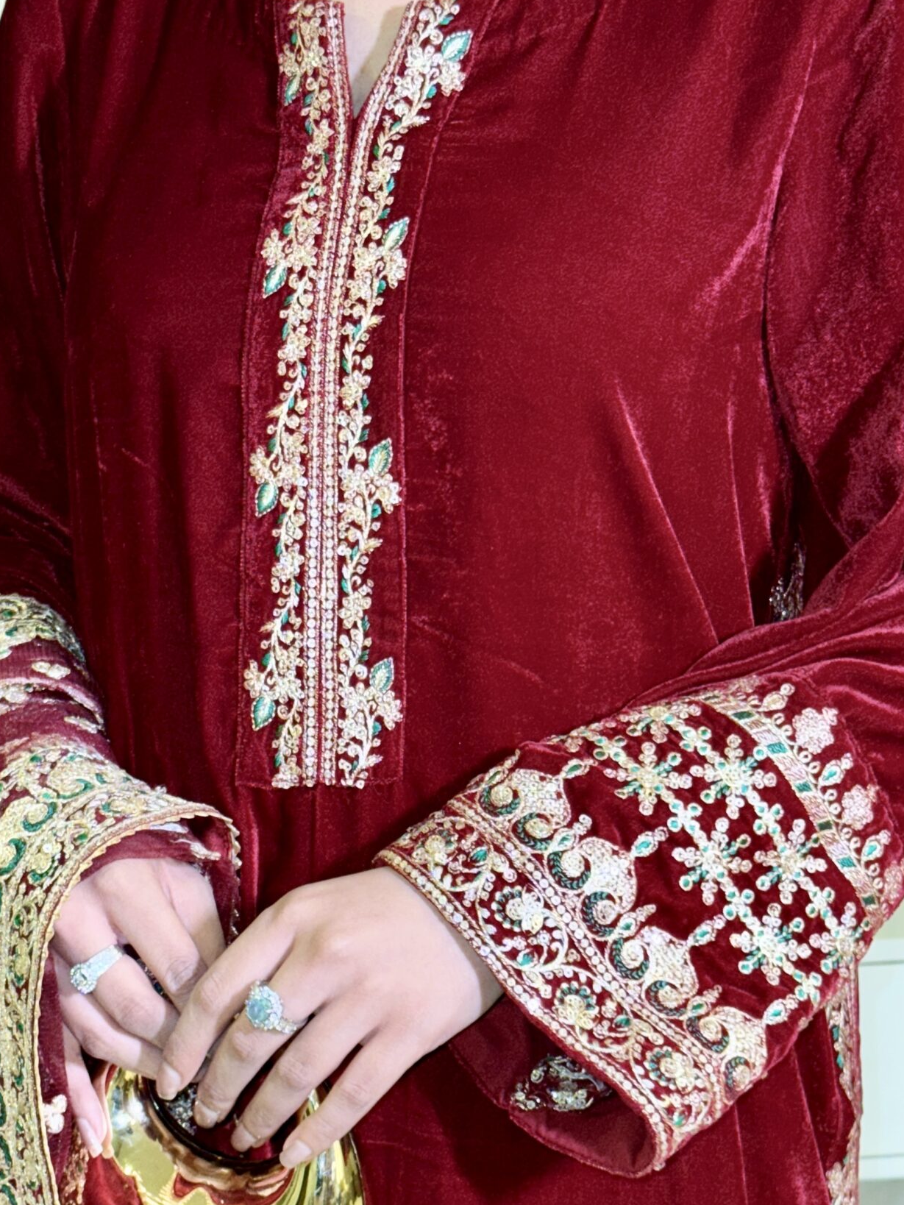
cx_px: 405
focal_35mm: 75
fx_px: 2611
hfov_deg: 19.6
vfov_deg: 25.9
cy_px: 795
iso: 64
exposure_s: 1/17
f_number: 1.78
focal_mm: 6.76
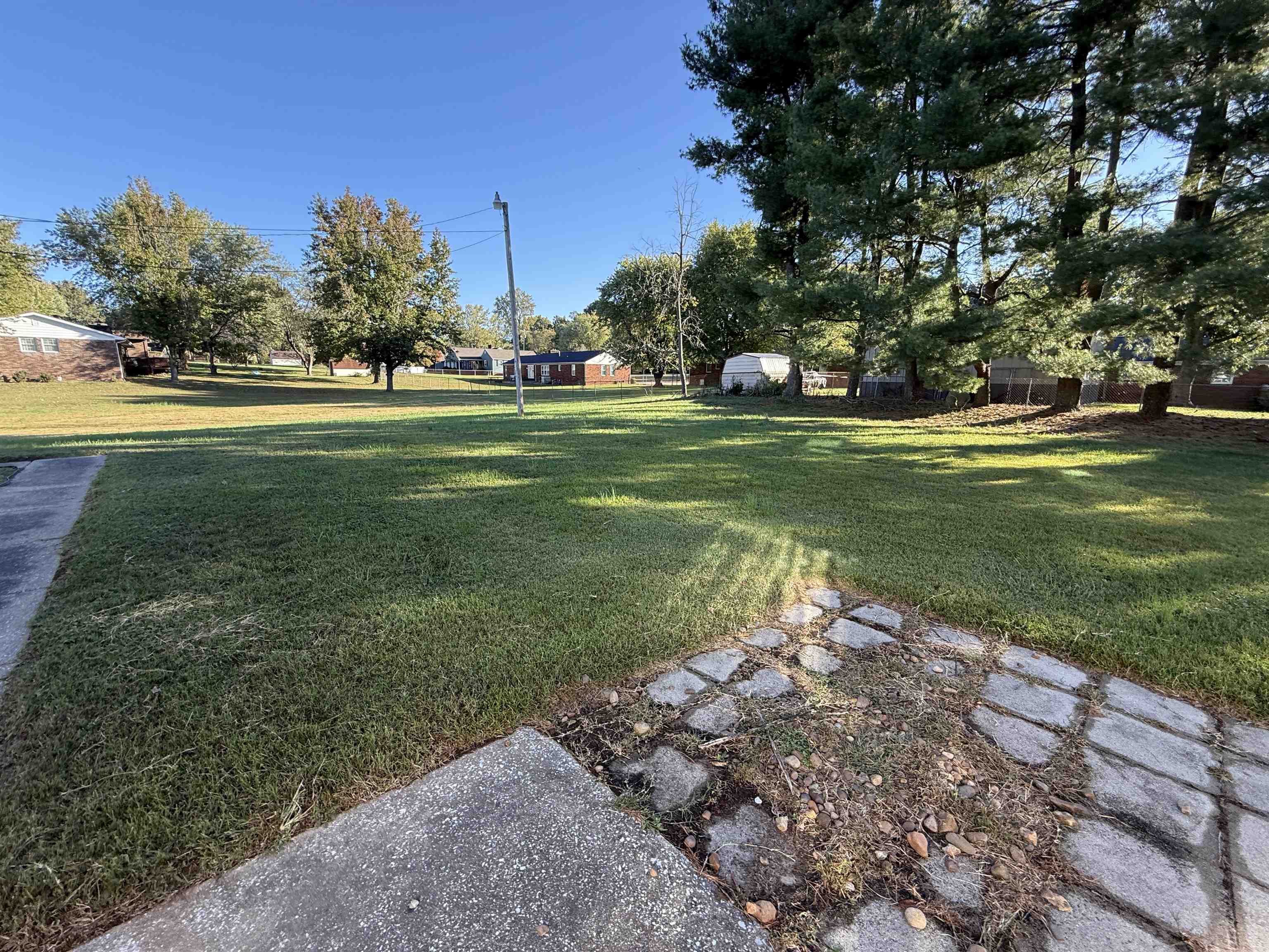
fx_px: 513
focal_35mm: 14
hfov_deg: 102.1
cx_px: 634
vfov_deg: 85.7
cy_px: 476
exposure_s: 1/310
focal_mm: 2.22
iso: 64
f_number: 2.2
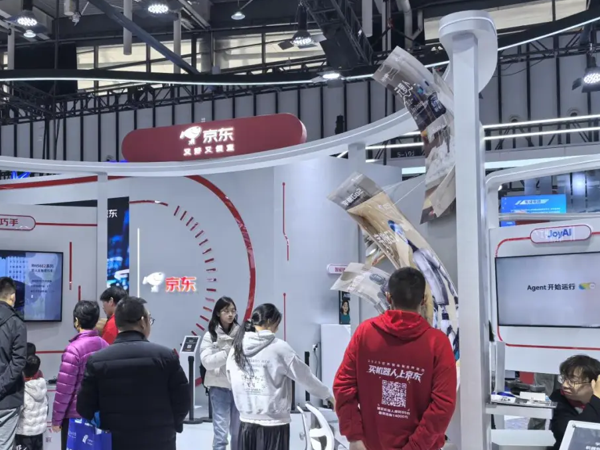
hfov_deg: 42.4
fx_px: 745
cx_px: 143
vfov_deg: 33.5
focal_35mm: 43
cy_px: 277
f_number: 1.6
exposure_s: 1/1112
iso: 500
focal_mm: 8.5
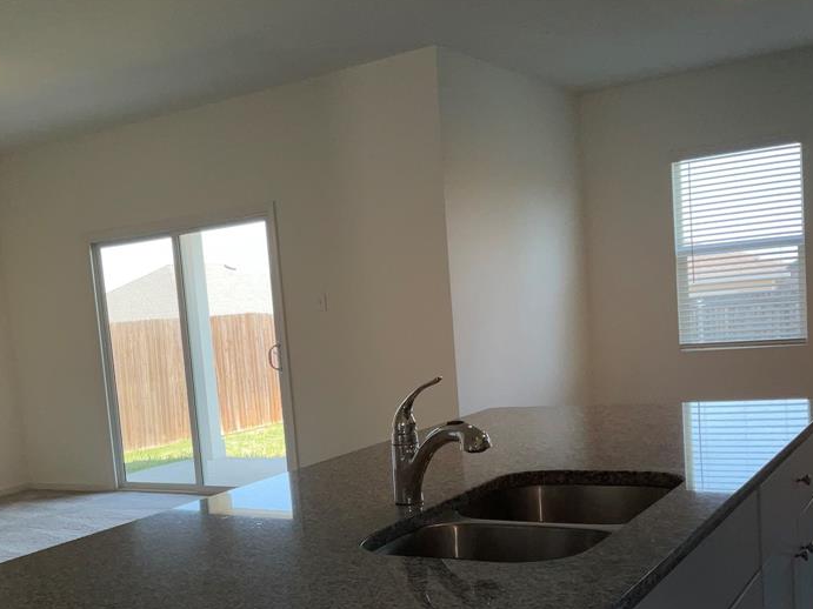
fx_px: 1010
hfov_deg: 43.5
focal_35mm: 43
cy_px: 443
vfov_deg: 33.0
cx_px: 301
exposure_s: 1/276
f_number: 1.8
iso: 16
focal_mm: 3
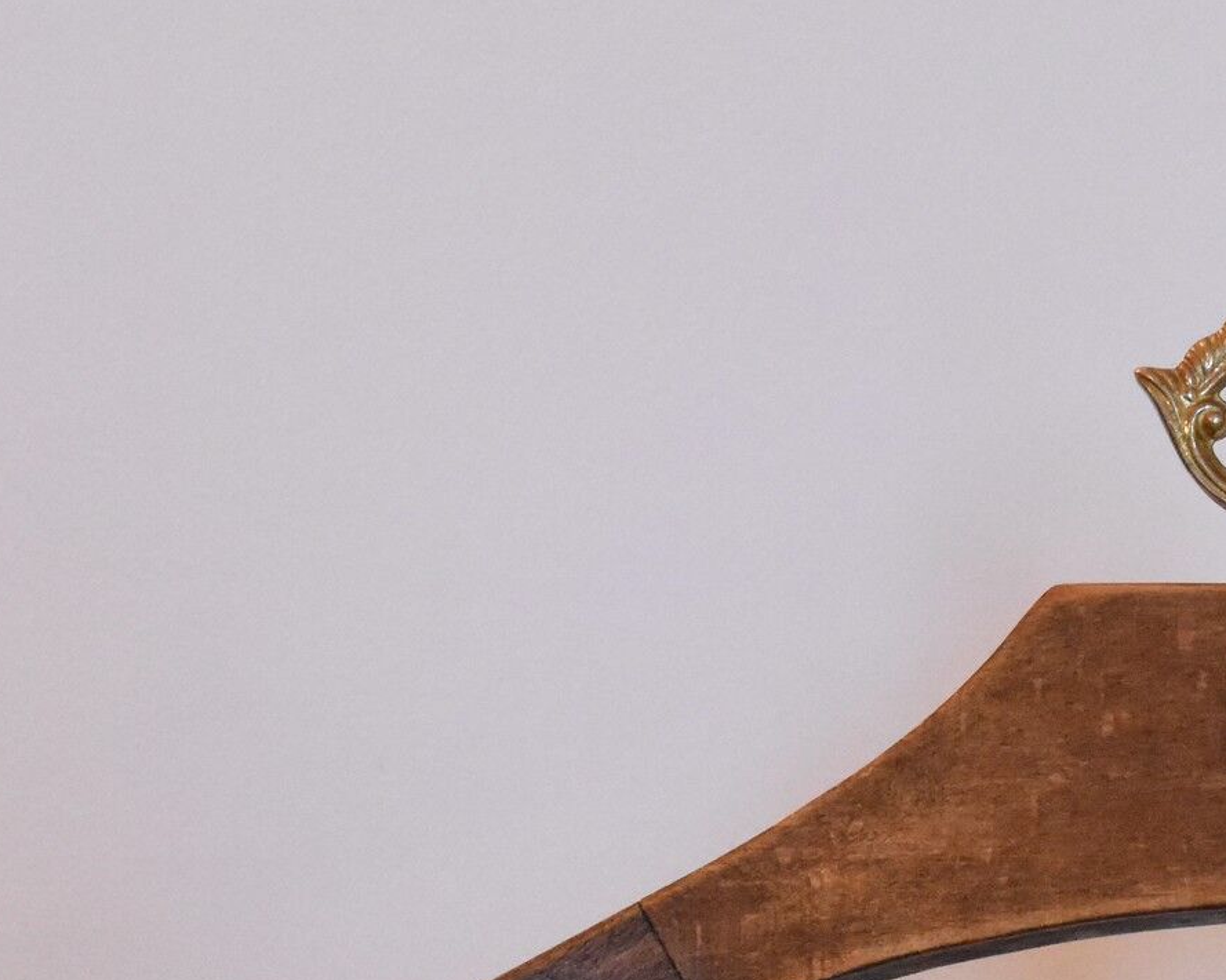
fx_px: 4188
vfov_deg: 13.1
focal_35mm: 115
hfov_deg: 16.2
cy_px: 1104
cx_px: 1313
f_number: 5.6
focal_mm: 27
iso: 6400
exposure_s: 1/125
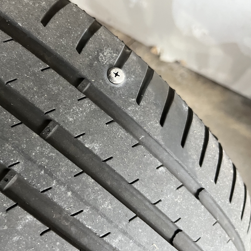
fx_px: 263
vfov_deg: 51.1
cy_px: 121
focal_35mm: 32
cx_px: 98
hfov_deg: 50.7
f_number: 1.6
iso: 500
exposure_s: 1/60
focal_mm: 5.1
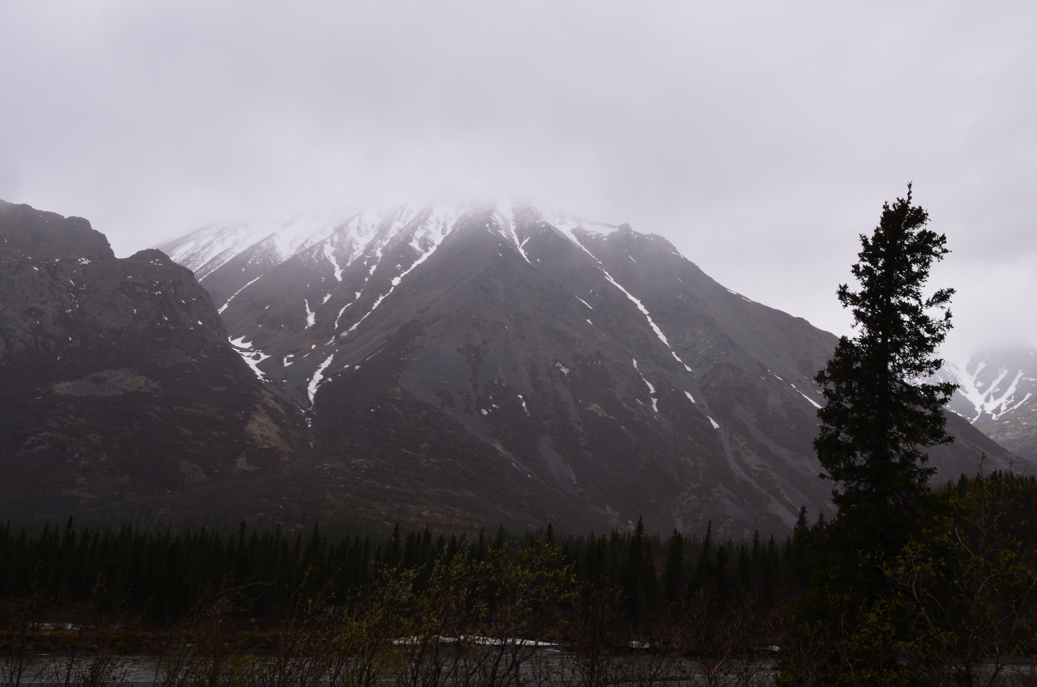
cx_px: 518
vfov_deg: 36.7
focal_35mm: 36
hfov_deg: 53.2
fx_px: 1035
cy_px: 344
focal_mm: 24
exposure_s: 1/125
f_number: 11
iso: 200
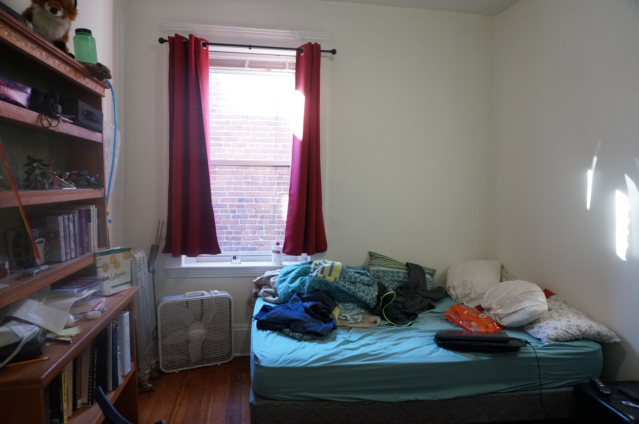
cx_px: 320
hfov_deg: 73.8
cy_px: 212
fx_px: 425
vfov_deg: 53.0
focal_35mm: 24
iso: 1600
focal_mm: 16
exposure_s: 1/60
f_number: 4
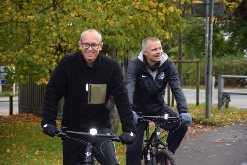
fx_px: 1081
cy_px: 82
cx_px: 124
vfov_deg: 8.7
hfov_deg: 13.0
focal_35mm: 158
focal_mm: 105
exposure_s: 1/125
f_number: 5.6
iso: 320
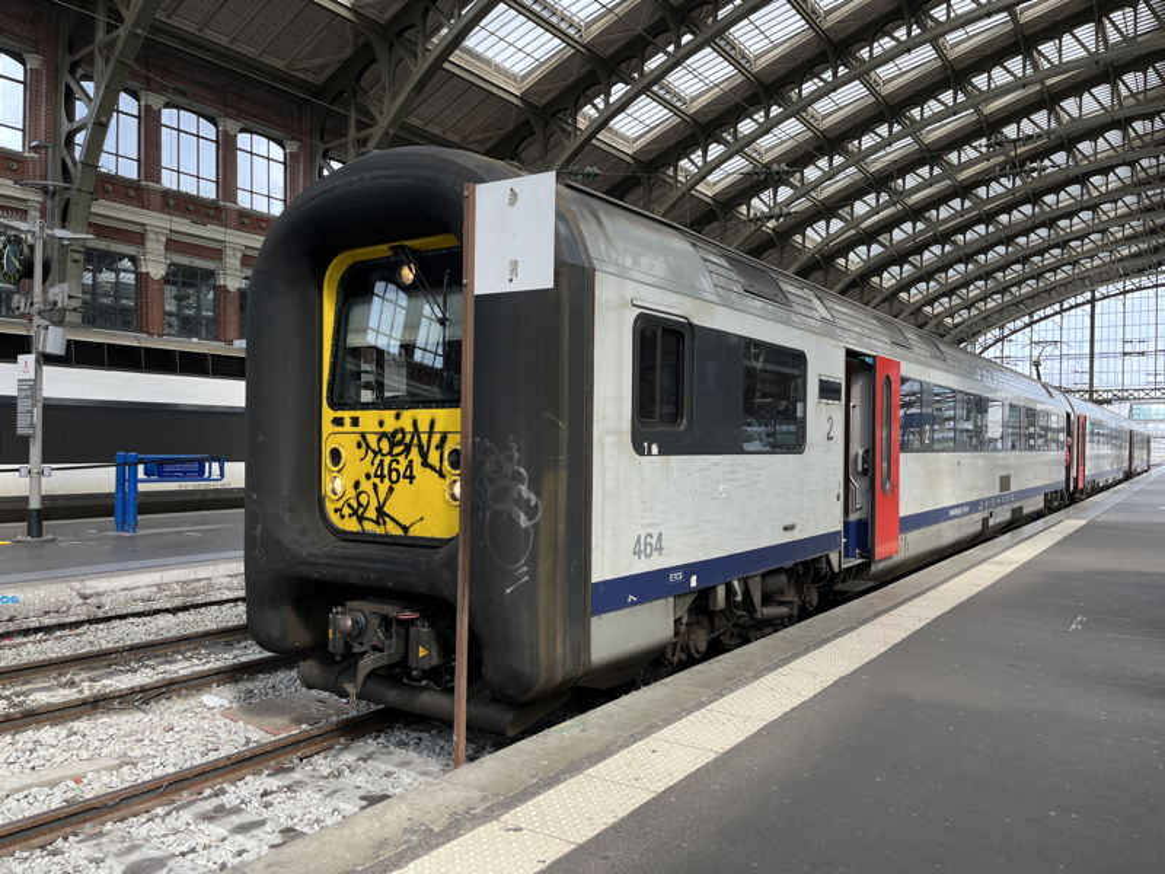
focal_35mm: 26
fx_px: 875
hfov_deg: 67.3
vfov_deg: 53.1
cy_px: 437
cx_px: 582
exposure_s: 1/390
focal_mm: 5.1
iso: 50
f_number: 1.6
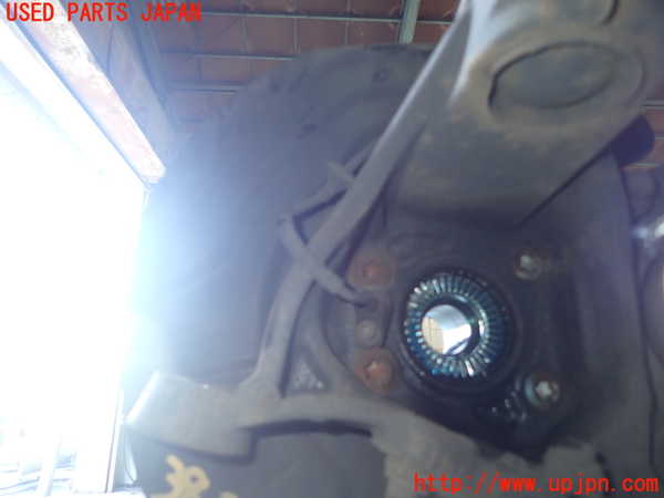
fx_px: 480
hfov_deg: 69.4
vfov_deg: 54.9
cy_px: 249
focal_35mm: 25
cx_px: 332
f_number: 2
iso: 200
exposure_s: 1/30
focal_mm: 4.5
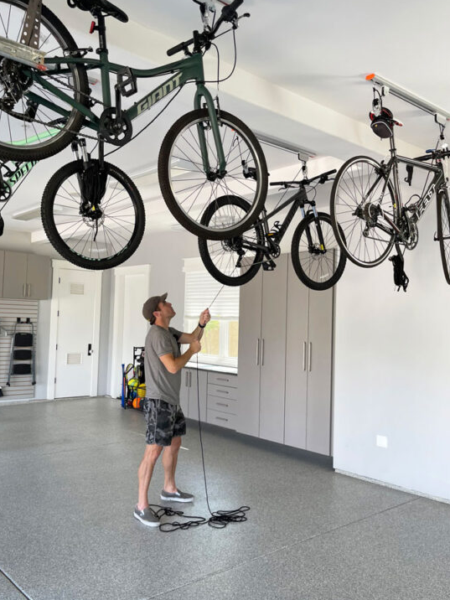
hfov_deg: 45.2
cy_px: 299
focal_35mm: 31
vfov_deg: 58.4
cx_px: 184
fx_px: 537
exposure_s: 1/121
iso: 50
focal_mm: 5.1
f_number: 1.6
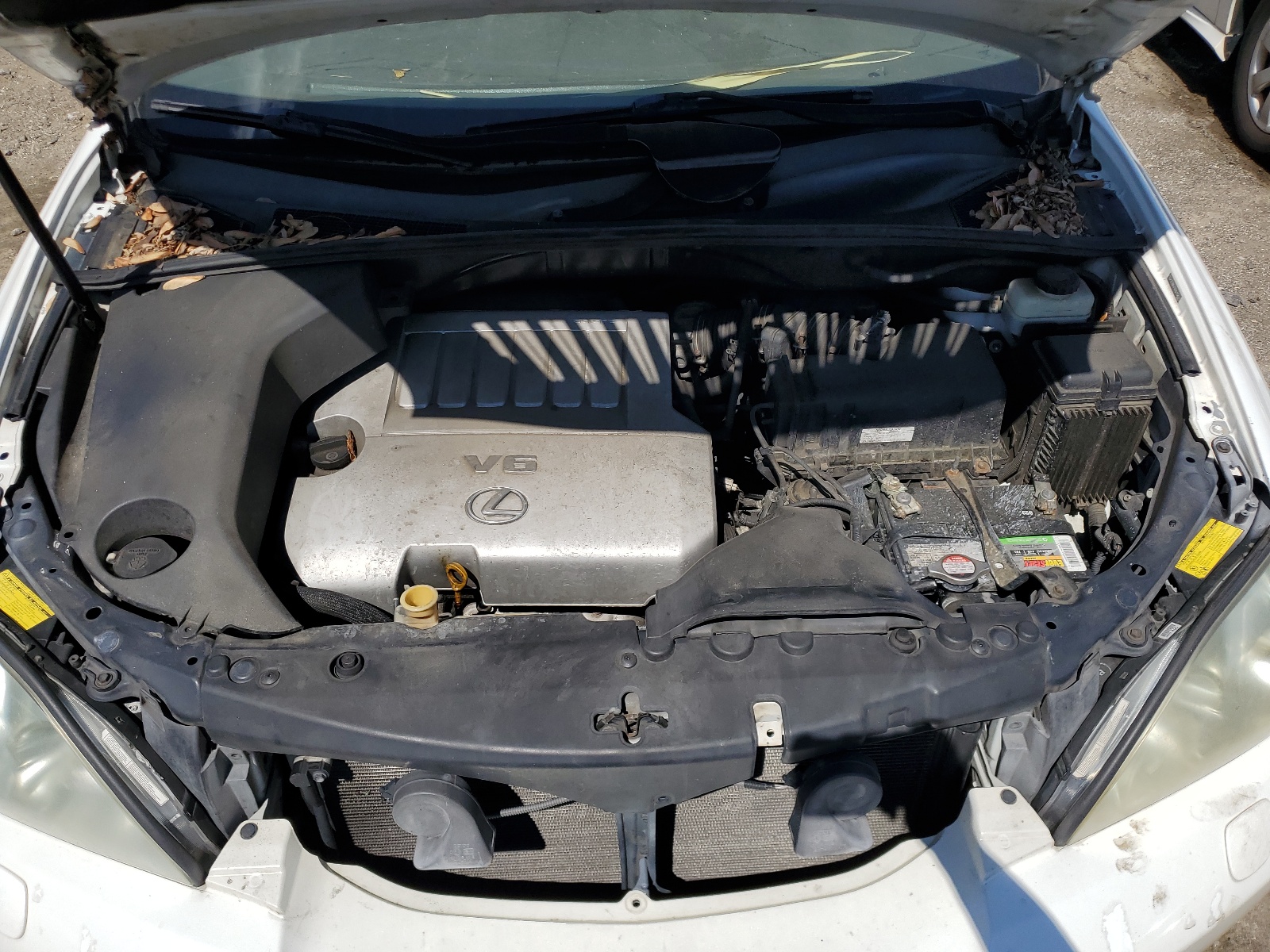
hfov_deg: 67.3
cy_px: 476
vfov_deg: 53.1
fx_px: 954
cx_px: 635
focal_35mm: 26
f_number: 1.5
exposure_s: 1/5000
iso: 50
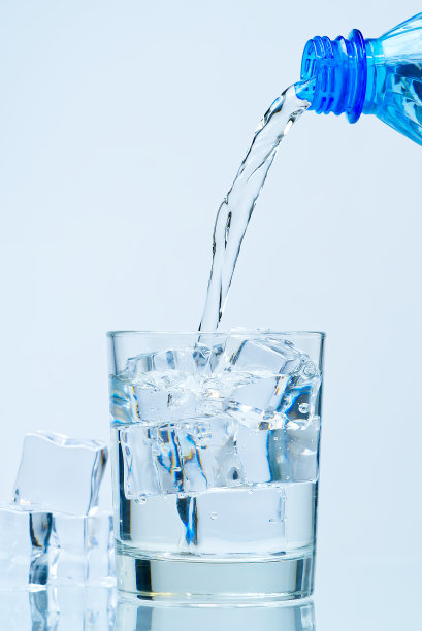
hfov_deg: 10.2
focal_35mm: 135
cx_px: 211
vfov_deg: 15.2
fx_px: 2370
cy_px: 316
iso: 160
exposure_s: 1/30
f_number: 8
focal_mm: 90
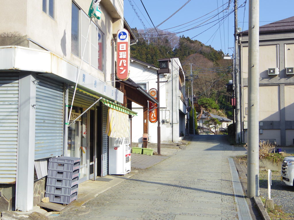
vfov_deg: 30.9
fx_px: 399
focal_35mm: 47
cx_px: 147
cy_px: 110
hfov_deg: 40.4
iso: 125
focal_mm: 8.5
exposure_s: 1/1000
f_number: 3.2
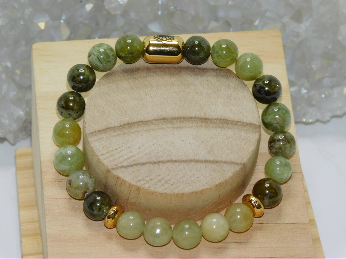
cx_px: 173
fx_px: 2319
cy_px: 130
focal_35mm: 232
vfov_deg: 6.4
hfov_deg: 8.5
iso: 200
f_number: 5.6
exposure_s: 1/60
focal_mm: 41.3
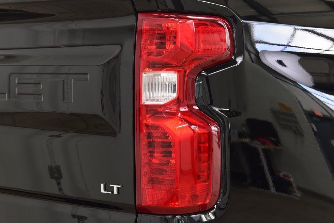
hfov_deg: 26.0
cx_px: 167
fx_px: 724
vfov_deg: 17.5
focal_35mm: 78
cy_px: 112
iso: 900
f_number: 6.3
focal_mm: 52
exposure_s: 1/15
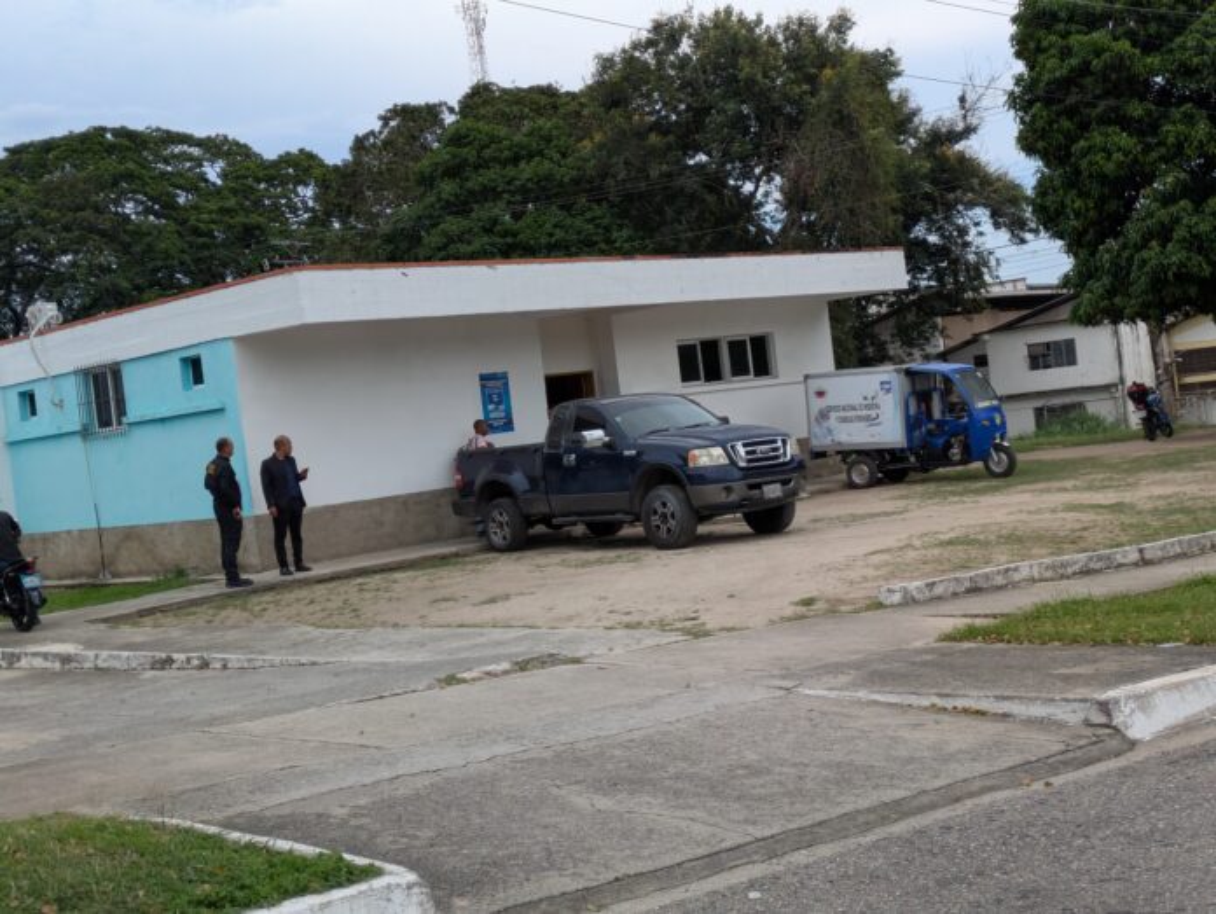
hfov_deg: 37.5
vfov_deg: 28.6
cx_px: 608
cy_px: 457
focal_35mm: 51
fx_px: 1793
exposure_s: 1/1701
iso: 49
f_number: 1.89
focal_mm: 5.43
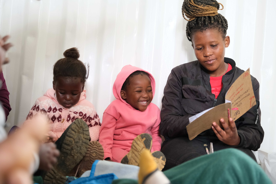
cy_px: 92
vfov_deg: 24.2
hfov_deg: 35.6
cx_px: 138
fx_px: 429
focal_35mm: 56
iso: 2000
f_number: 2.8
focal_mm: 37.6
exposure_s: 1/60
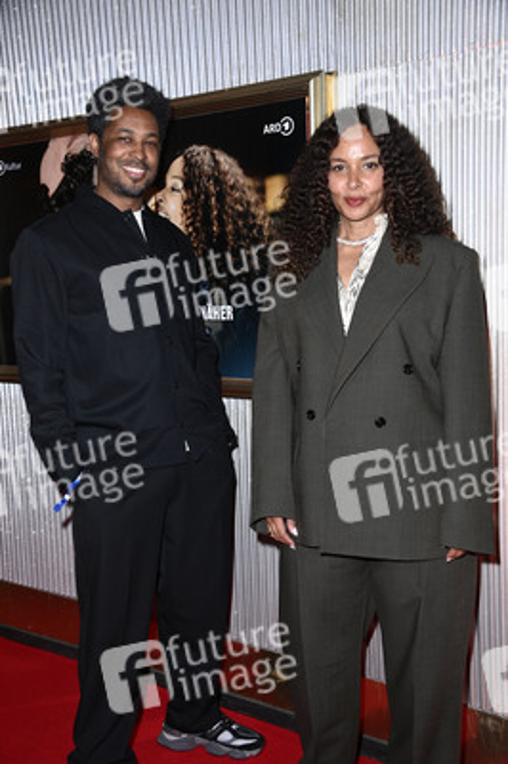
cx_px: 254
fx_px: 933
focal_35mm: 44
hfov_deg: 30.5
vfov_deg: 44.5
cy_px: 382
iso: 1250
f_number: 5.6
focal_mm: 44
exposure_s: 1/250
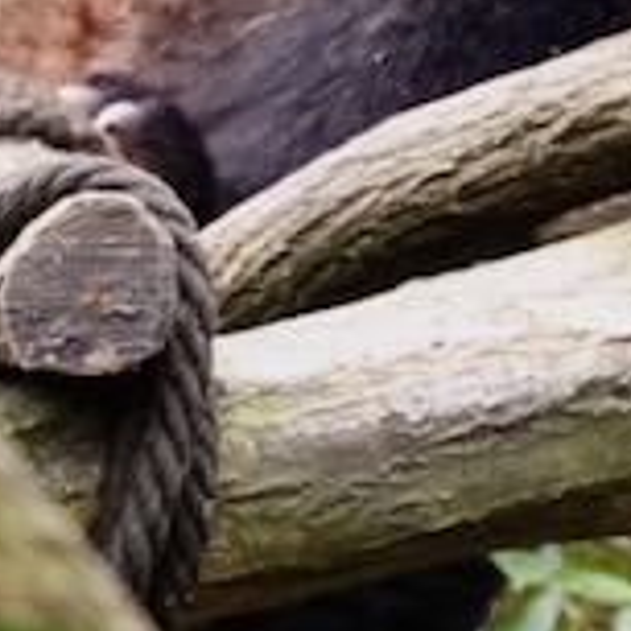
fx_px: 17117
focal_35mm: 830
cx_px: -66
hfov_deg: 2.1
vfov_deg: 2.1
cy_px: -437
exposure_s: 1/125
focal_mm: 42.74
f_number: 4.5
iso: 400
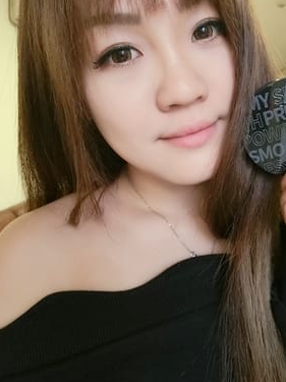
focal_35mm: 28
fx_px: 309
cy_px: 176
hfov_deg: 48.9
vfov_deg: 63.4
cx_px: 189
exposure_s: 1/20
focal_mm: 4.58
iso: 500
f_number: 2.8
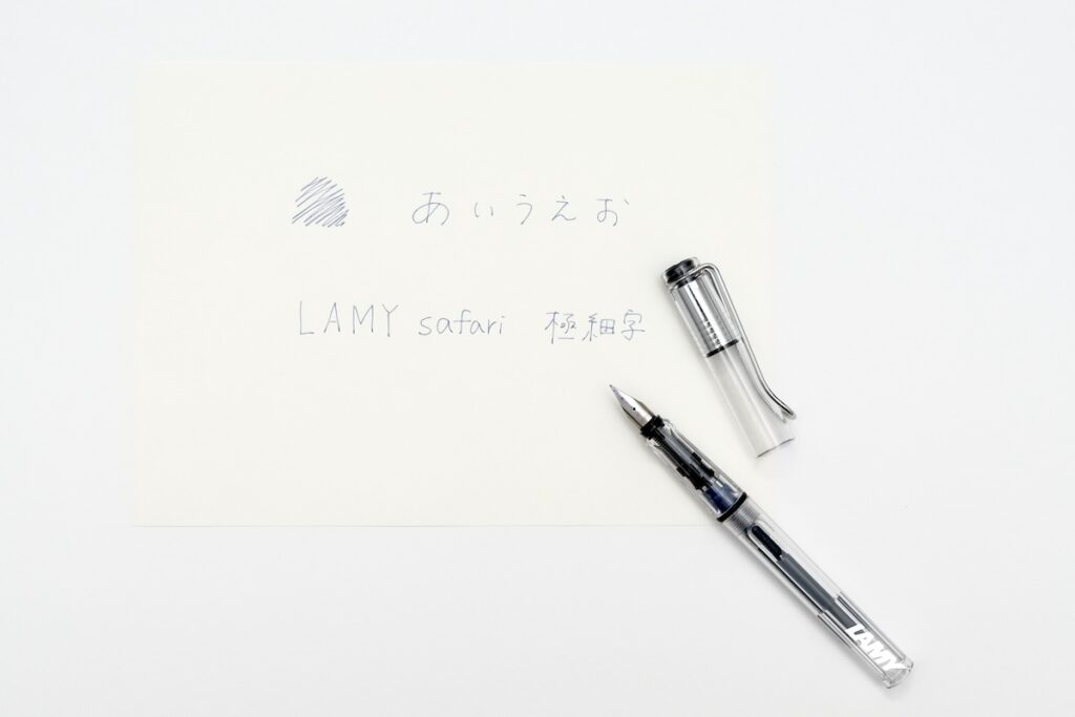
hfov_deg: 54.4
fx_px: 1045
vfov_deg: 37.9
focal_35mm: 35
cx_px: 538
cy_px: 358
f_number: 5.6
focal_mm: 23
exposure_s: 1/60
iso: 1250
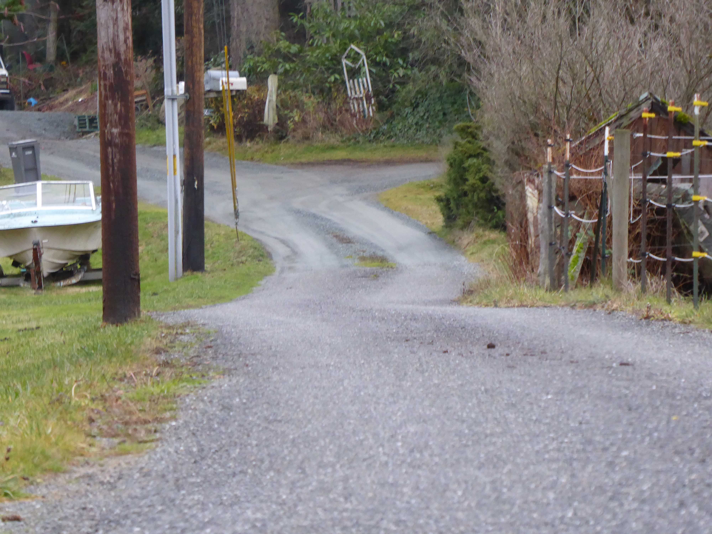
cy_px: 267
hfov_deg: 4.8
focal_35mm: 414
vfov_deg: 3.6
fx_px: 8515
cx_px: 356
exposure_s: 1/125
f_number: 6
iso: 640
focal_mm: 66.8
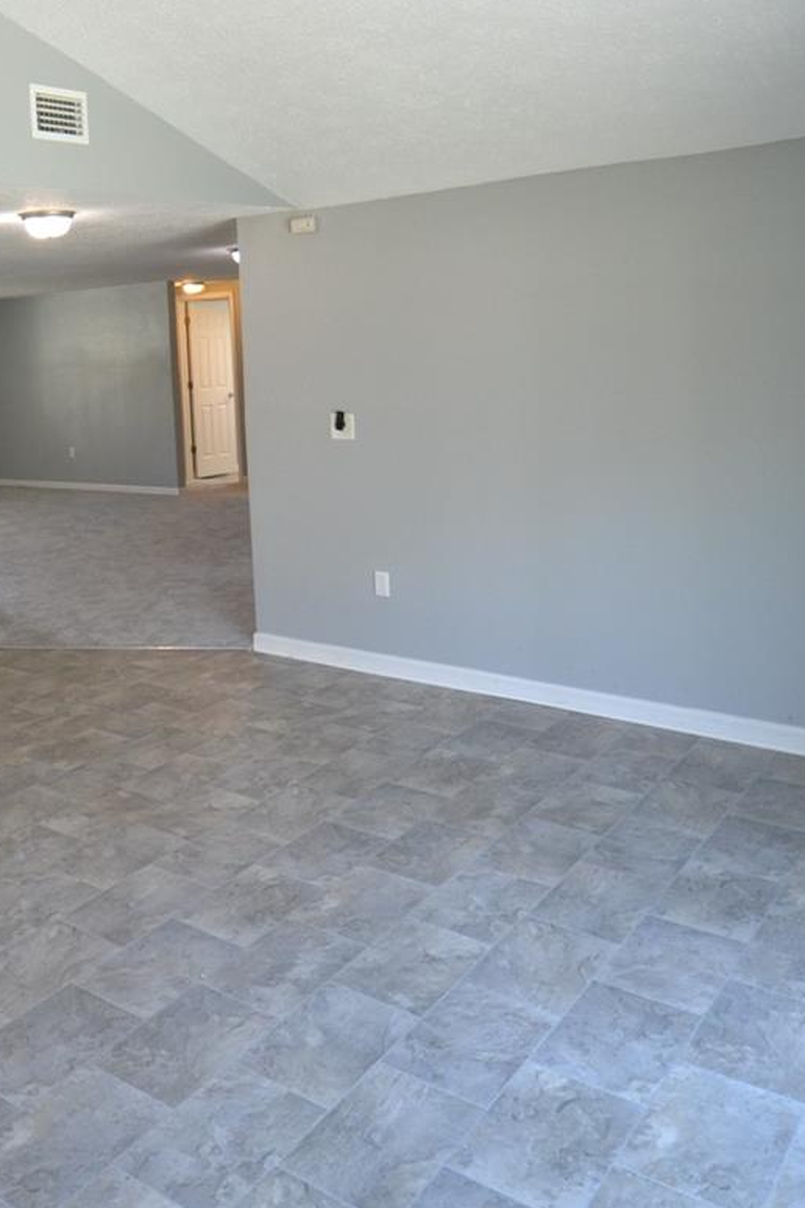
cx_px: 101
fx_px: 1040
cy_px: 396
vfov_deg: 58.8
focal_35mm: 31
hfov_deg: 39.7
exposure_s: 1/60
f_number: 3.5
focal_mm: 10
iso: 500
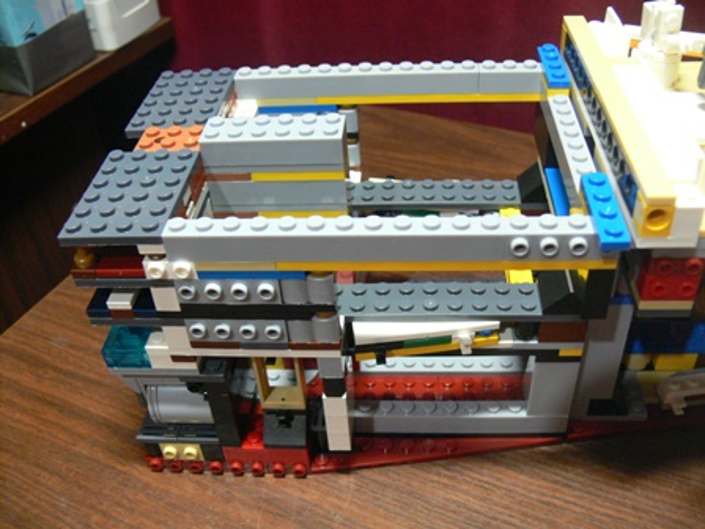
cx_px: 352
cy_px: 264
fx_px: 713
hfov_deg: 52.6
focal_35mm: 35
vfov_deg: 40.7
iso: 200
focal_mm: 7.4
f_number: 2.8
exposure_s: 1/13
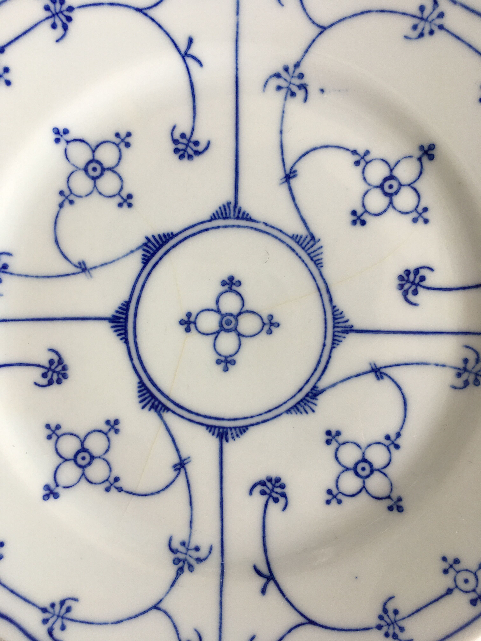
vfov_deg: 61.7
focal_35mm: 29
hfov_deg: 48.2
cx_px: 240
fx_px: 537
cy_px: 320
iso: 25
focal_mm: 4.15
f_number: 2.2
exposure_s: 1/245
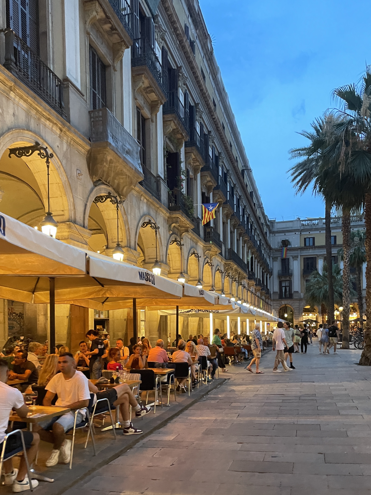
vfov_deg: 67.3
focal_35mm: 26
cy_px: 248
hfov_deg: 53.1
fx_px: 372
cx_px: 186
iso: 500
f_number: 1.6
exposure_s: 1/50
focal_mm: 4.2
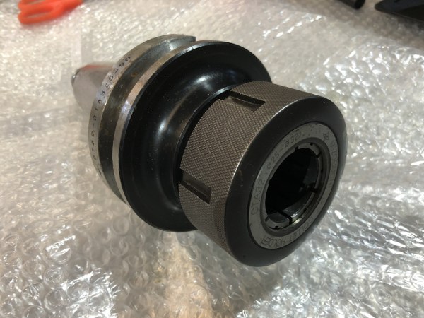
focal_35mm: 28
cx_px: 212
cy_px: 159
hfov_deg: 63.4
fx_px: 343
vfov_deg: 49.7
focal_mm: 3.99
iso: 80
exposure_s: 1/15
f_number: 1.8
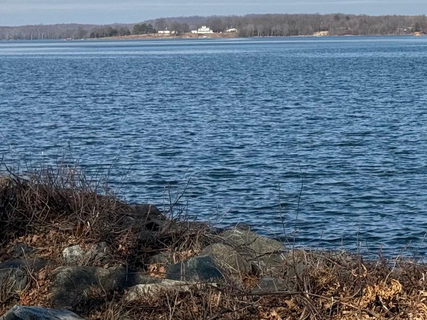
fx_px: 1579
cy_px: -19
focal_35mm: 128
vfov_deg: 11.4
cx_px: 505
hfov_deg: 14.9
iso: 64
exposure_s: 1/7874
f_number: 1.78
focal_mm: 6.76
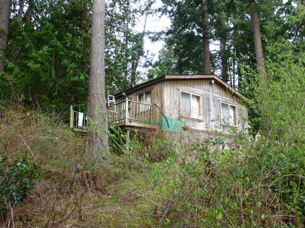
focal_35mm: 34
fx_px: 300
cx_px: 152
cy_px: 114
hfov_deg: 54.0
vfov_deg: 41.8
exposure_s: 1/80
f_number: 3.7
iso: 100
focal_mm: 6.1
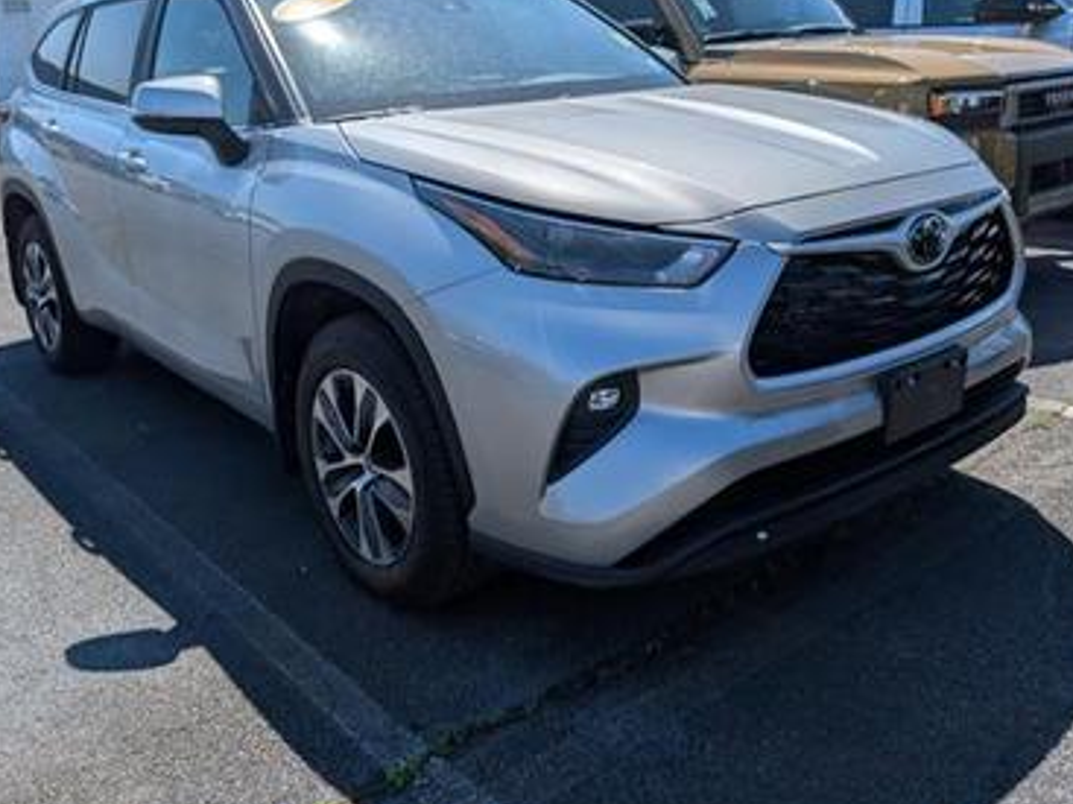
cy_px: 278
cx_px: 535
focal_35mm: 33
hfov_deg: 55.4
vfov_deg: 42.4
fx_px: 1023
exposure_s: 1/3333
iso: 20
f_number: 1.68
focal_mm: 6.9
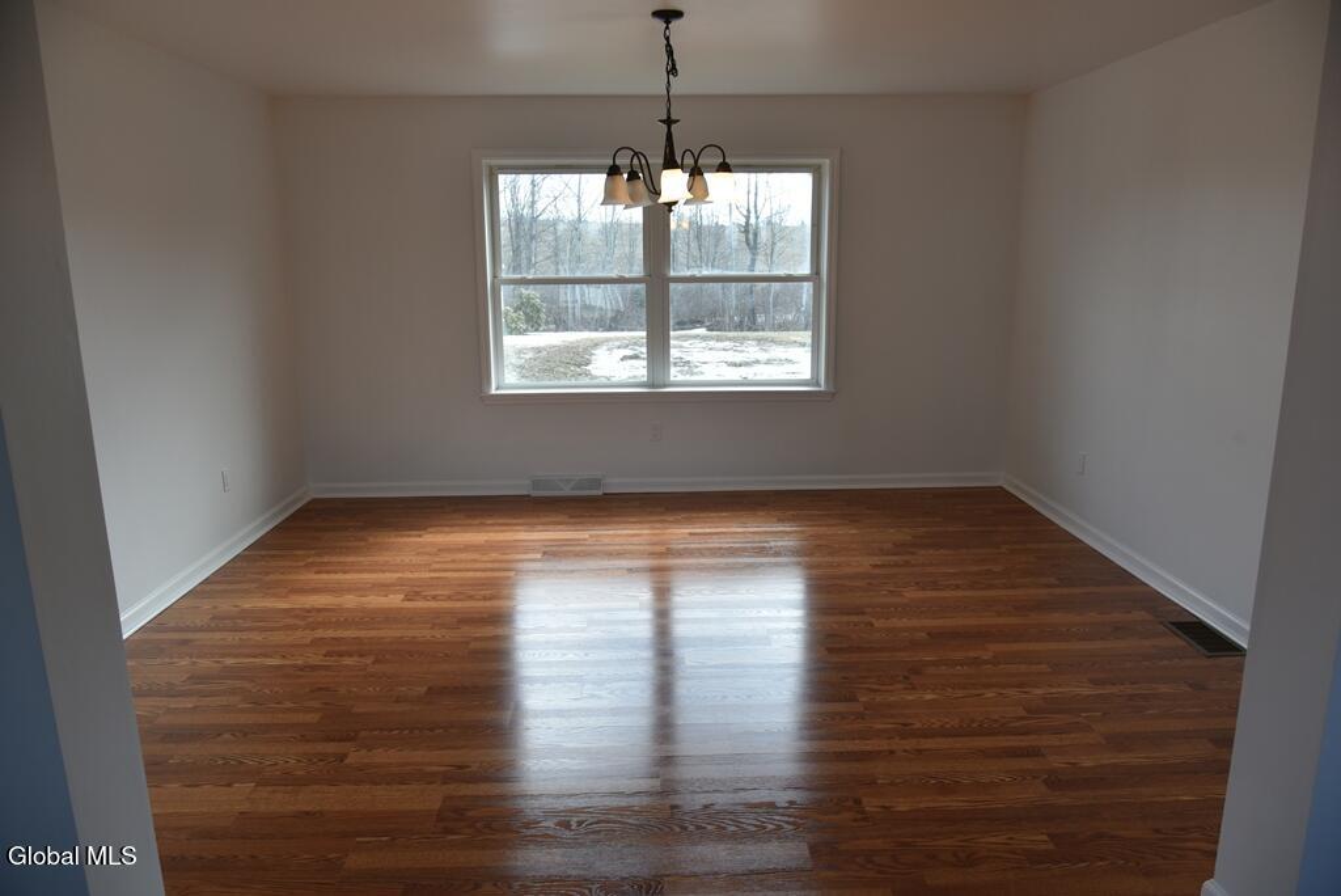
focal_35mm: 24
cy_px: 448
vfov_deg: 53.2
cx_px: 670
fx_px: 894
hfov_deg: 73.7
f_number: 6.3
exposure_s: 1/160
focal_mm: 24
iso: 400
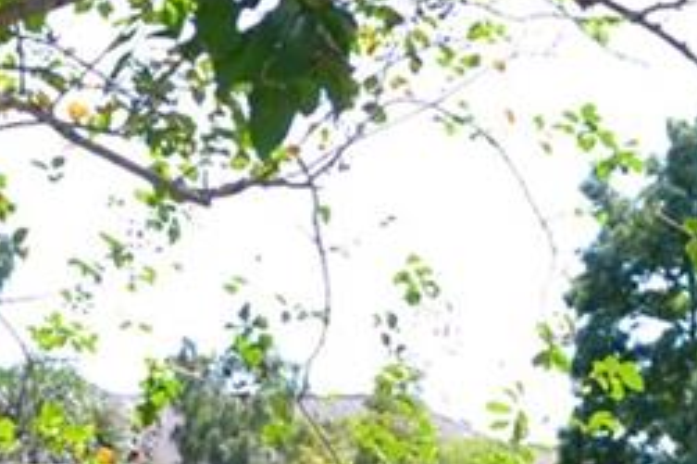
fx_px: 3328
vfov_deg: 7.8
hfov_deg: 11.9
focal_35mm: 172
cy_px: 706
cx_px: 597
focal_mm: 18
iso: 100
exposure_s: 1/100
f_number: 6.3
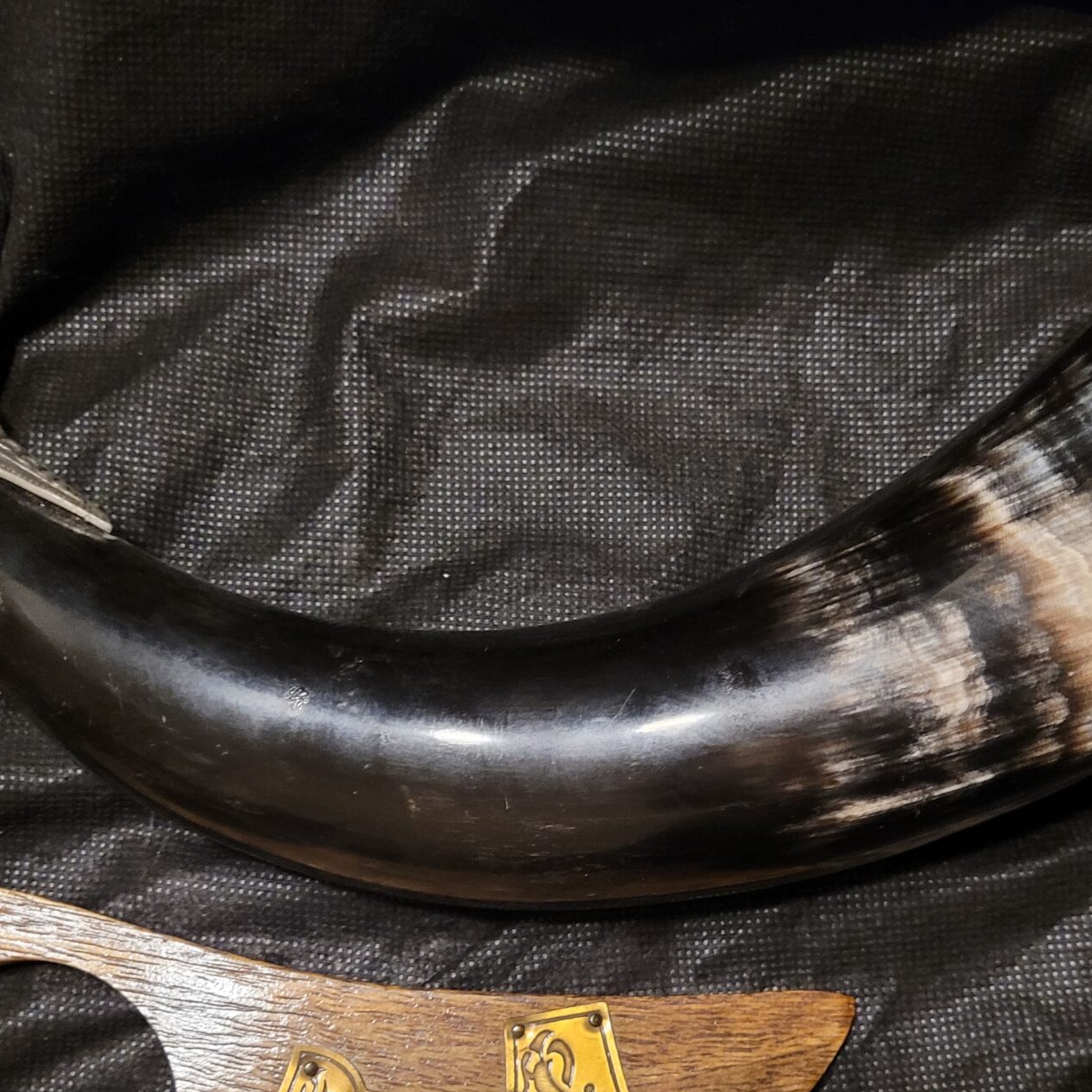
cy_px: 680
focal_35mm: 46
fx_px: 1642
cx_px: 550
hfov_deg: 36.8
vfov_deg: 36.6
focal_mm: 5.4
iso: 640
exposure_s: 1/24
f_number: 1.8
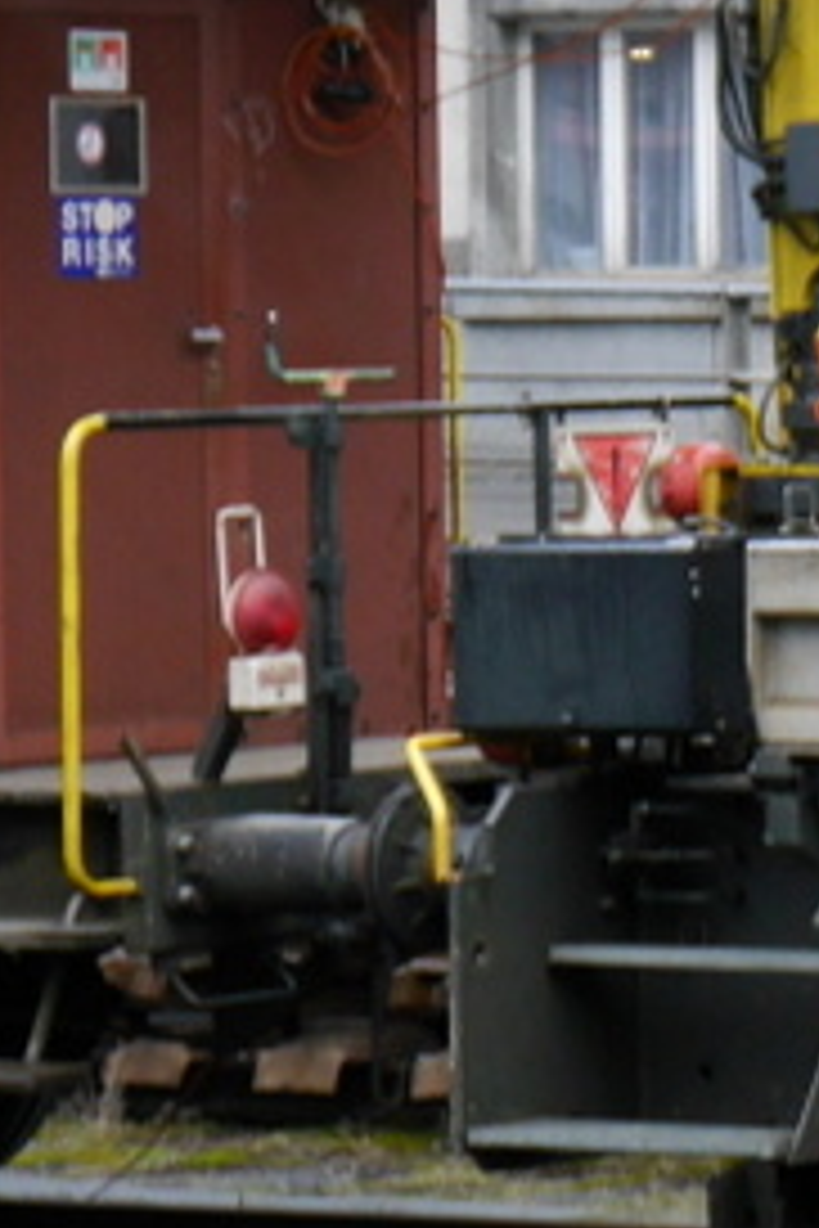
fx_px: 8872
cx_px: 2434
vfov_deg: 7.9
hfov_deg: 5.0
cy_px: 362
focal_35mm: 260
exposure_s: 1/60
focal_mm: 31
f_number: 5
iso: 500
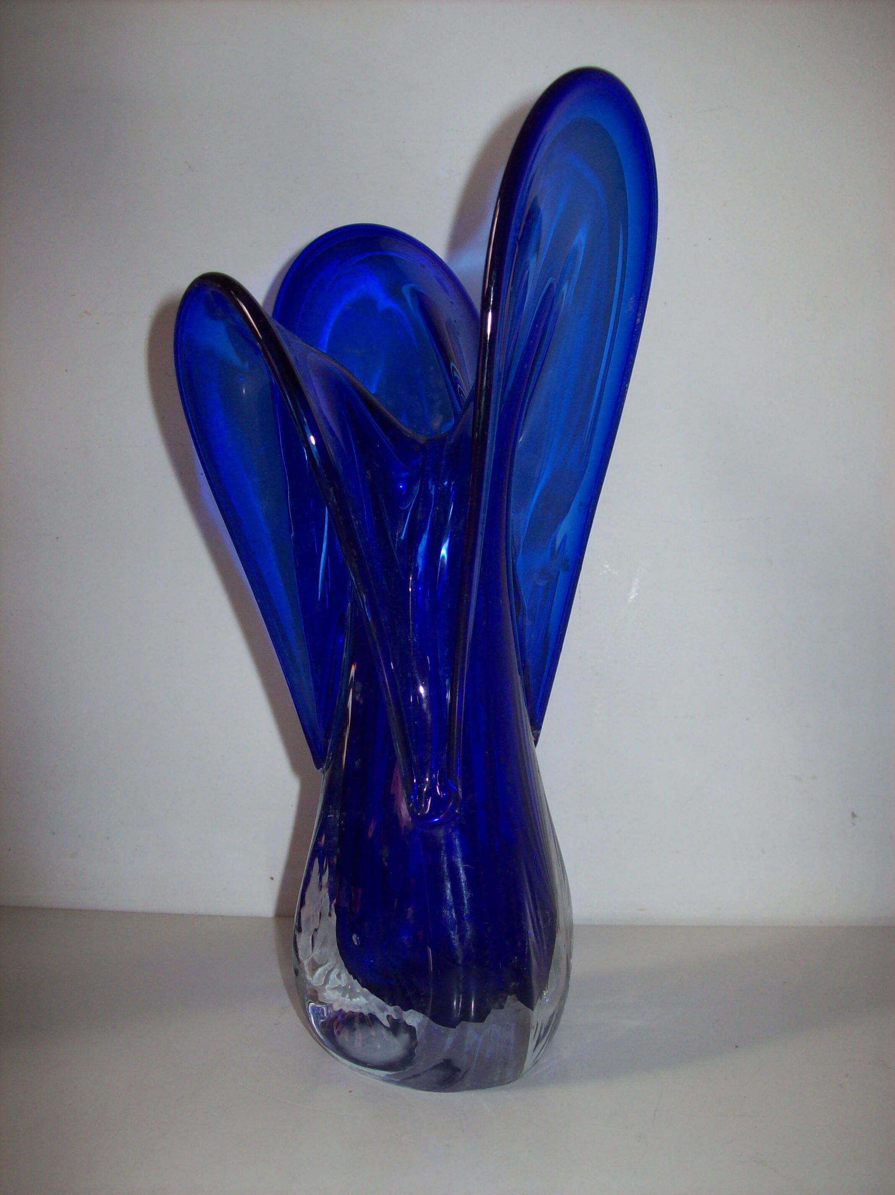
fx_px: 1242
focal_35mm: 36
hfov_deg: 39.6
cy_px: 598
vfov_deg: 51.4
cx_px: 448
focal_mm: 6
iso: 80
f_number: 2.7
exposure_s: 1/64
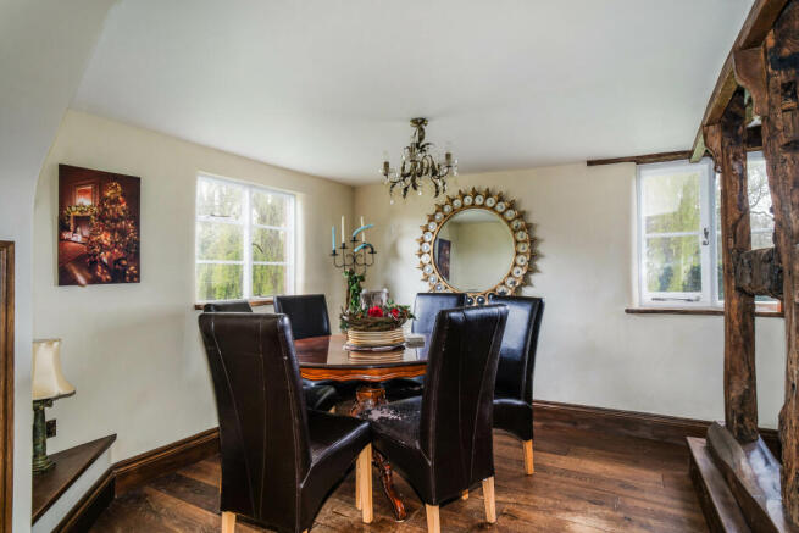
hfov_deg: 90.0
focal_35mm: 18
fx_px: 400
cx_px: 400
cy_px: 266
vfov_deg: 67.4
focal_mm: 18
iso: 400
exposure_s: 1/4
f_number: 8
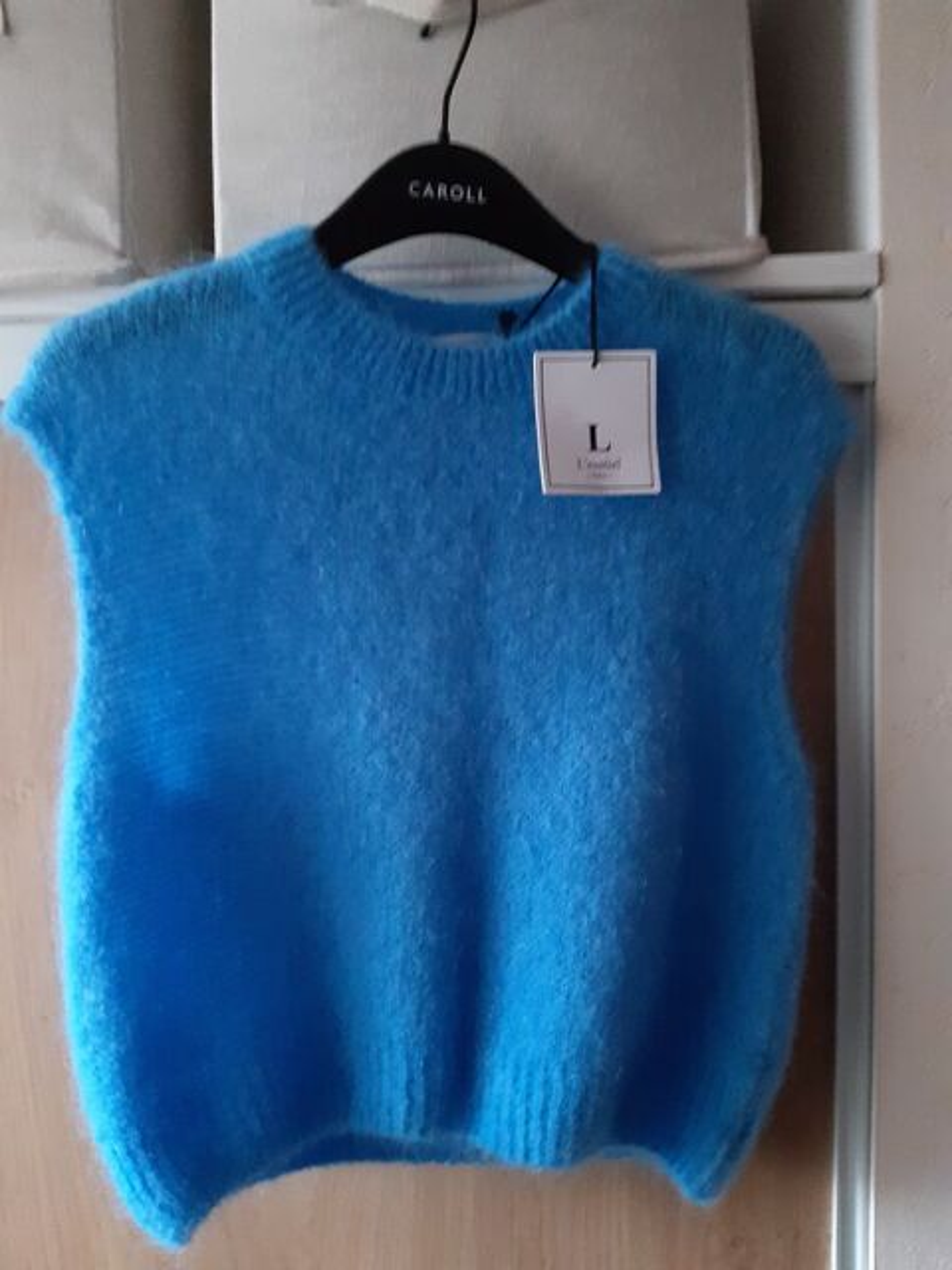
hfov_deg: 53.1
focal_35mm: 26
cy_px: 635
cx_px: 476
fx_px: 953
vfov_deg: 67.3
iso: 500
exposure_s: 1/10
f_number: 1.7
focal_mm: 3.92
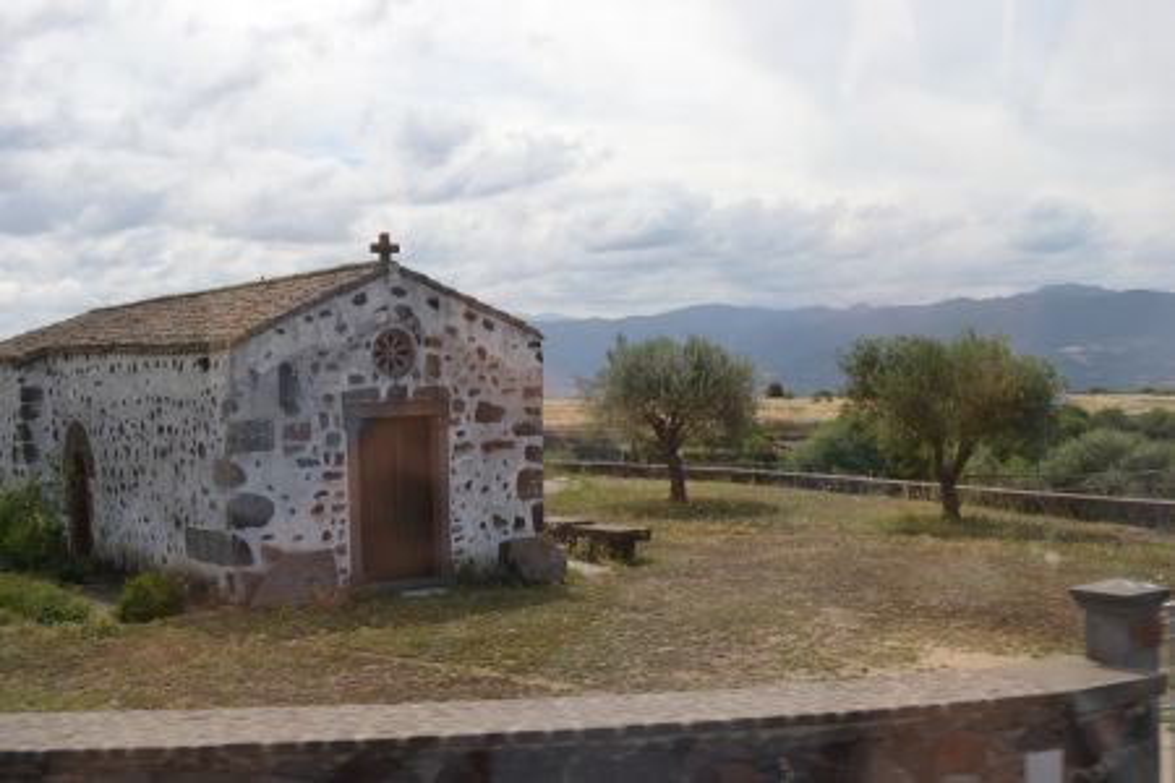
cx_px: 588
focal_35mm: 45
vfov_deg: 29.9
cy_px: 392
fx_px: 1469
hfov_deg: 43.6
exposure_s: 1/200
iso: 100
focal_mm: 30
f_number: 7.1
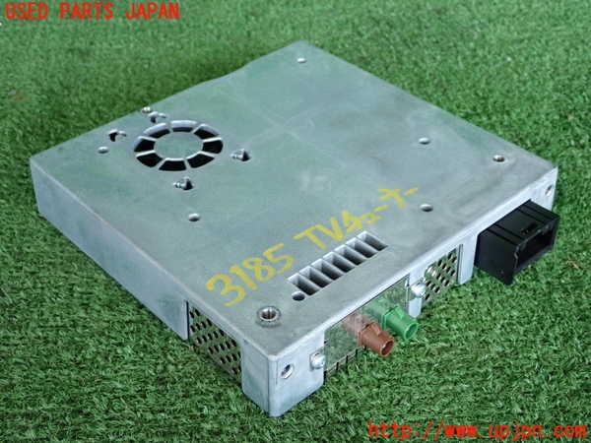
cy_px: 222
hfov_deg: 38.2
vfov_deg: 29.1
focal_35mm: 50
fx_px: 854
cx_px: 296
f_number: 3.2
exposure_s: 1/125
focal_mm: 9.01
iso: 320
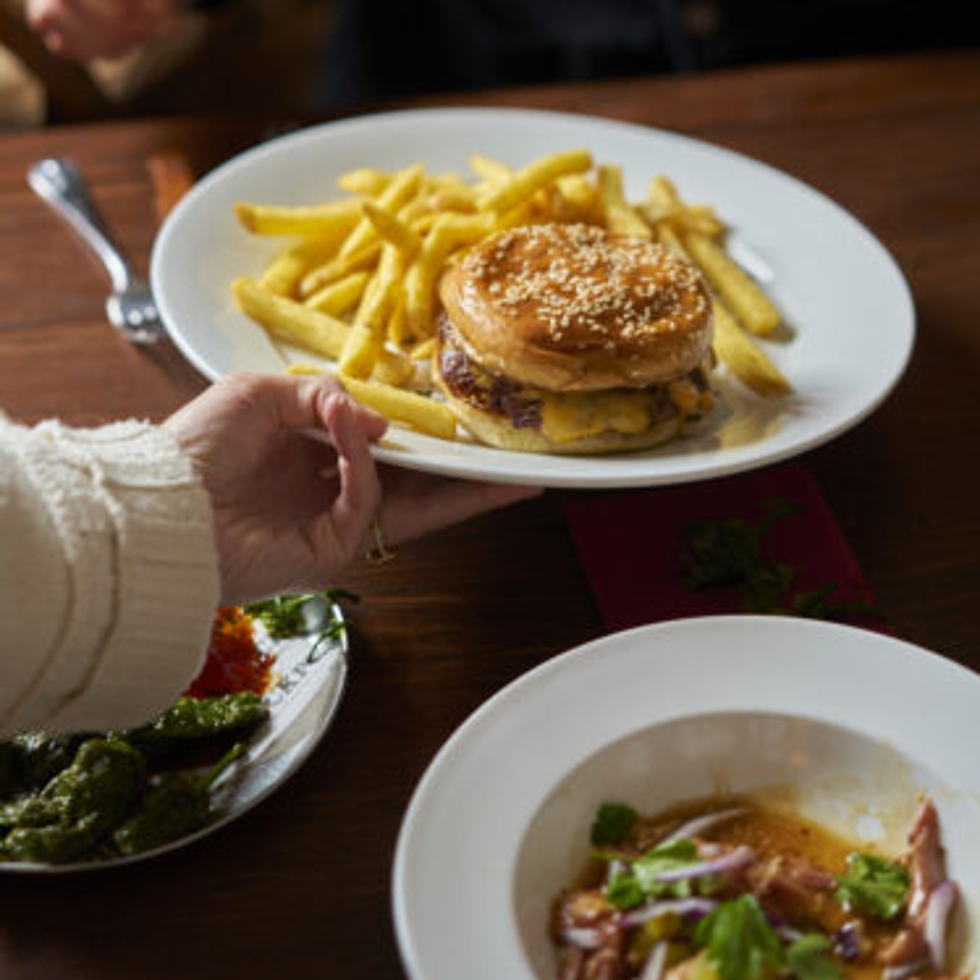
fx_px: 2402
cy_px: 275
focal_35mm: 75
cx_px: 461
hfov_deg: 23.1
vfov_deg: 22.9
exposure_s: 1/250
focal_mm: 55
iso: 1600
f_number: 2.2
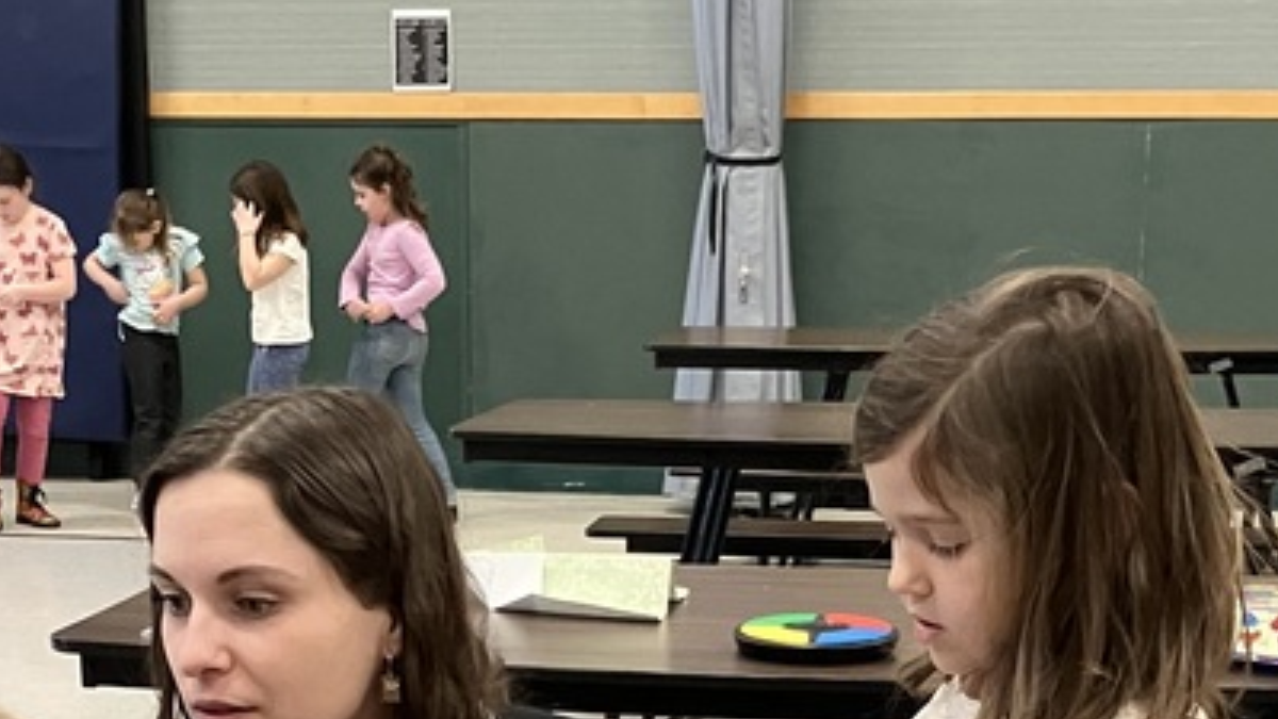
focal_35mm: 78
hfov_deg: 27.1
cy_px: 1042
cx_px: 508
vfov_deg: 14.5
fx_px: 2643
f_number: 1.8
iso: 250
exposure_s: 1/60
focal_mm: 3.99
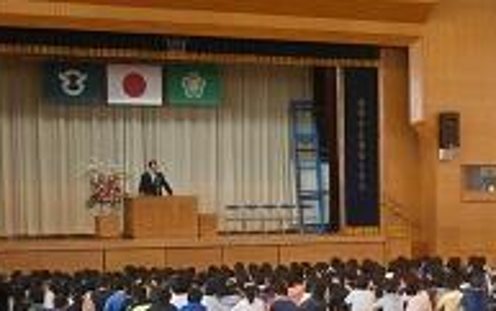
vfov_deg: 12.5
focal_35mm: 103
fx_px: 1394
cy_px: 339
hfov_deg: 20.0
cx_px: 378
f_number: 3.4
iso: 200
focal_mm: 8.3
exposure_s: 1/40
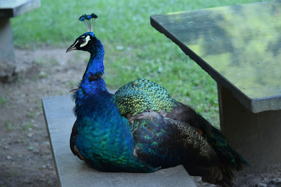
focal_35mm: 108
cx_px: 140
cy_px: 94
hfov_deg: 18.9
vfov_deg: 12.7
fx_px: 843
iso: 400
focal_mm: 72
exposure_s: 1/100
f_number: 4.8
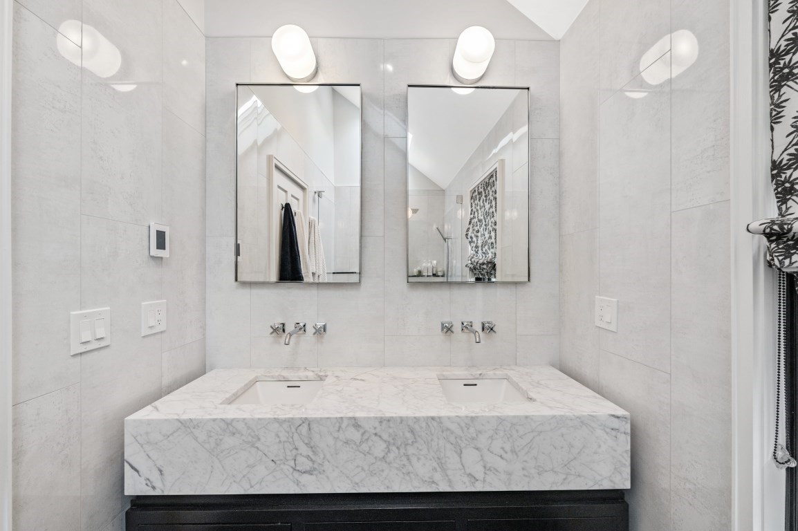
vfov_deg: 81.1
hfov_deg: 104.3
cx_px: 399
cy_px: 266
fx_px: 310
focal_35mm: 14
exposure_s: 1/125
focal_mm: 14
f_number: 5.6
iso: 400
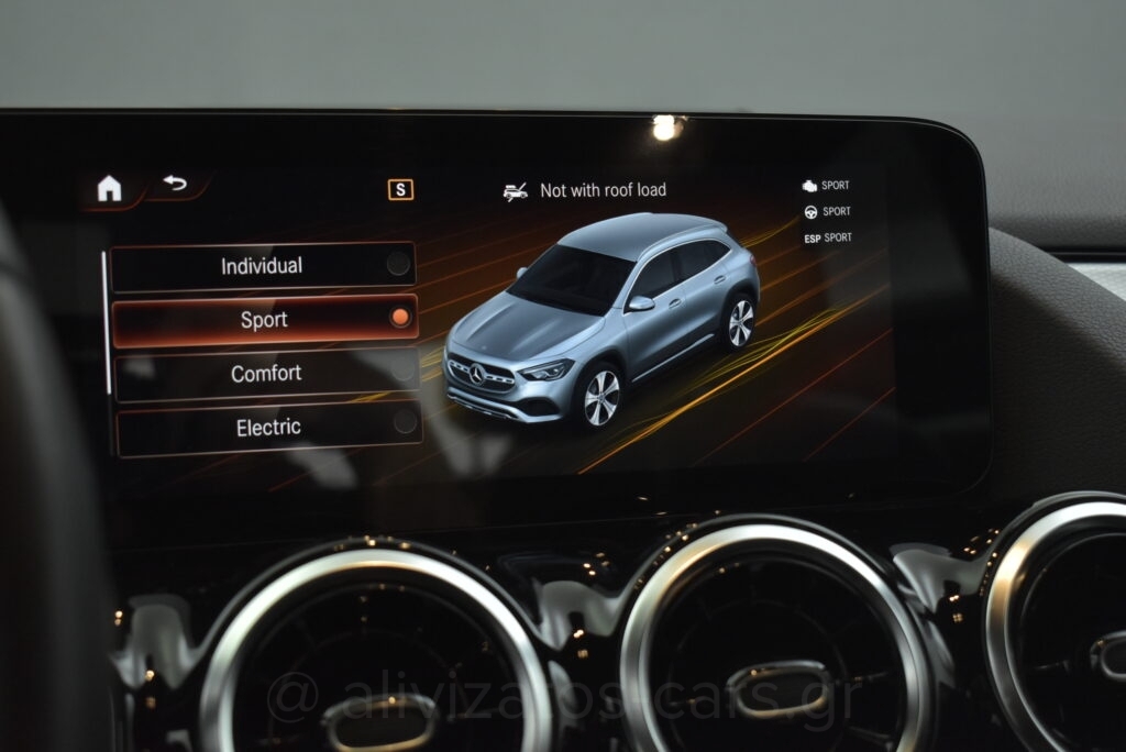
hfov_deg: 37.8
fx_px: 1643
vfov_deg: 25.8
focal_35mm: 52
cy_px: 376
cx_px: 563
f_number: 4.5
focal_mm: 35
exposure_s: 1/160
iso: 1600
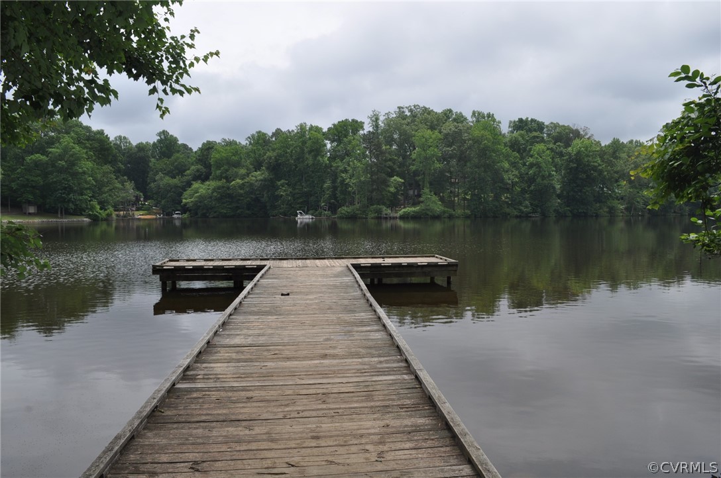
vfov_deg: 47.8
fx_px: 540
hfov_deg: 67.5
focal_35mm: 27
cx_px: 360
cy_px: 239
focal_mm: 18
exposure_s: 1/200
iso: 200
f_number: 13
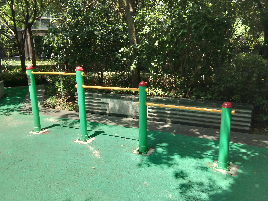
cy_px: 100
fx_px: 240
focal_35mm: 31
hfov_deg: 58.4
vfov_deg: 45.4
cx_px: 134
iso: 50
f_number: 2.2
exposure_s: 1/289
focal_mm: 3.69
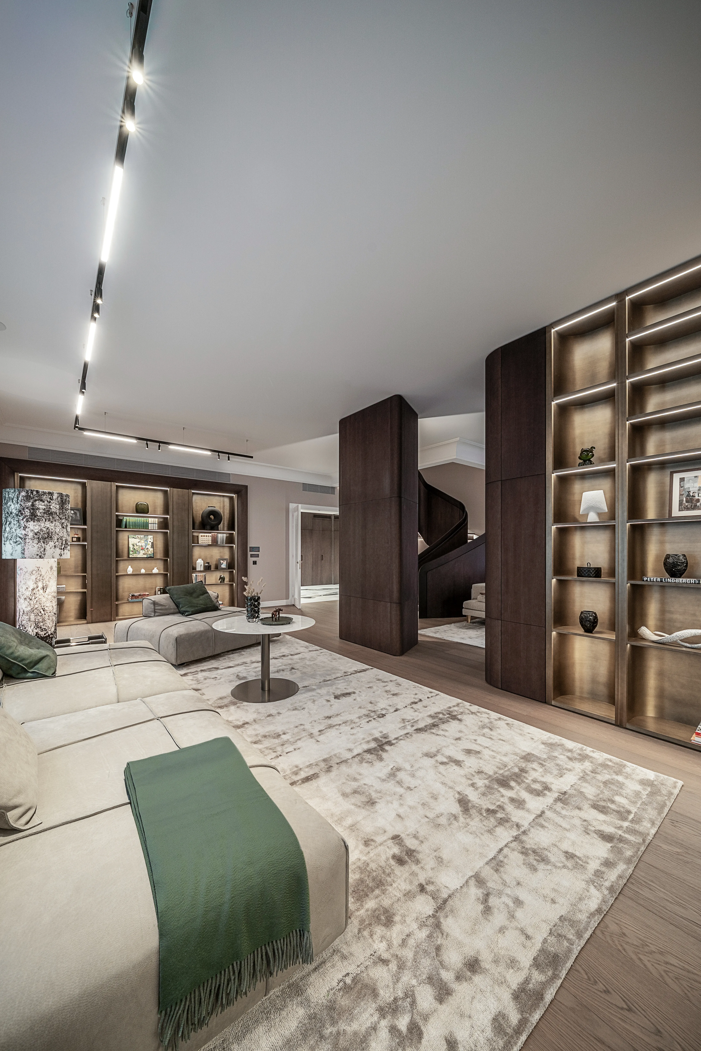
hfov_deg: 90.0
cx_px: 350
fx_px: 350
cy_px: 526
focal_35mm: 12
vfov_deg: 112.6
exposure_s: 1/3
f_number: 9
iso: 100
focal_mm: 12
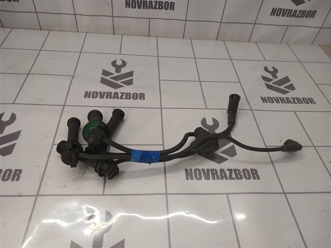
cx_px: 166
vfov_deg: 51.4
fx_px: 258
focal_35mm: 27
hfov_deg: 65.3
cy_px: 124
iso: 64
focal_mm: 4
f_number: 1.8
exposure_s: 1/50
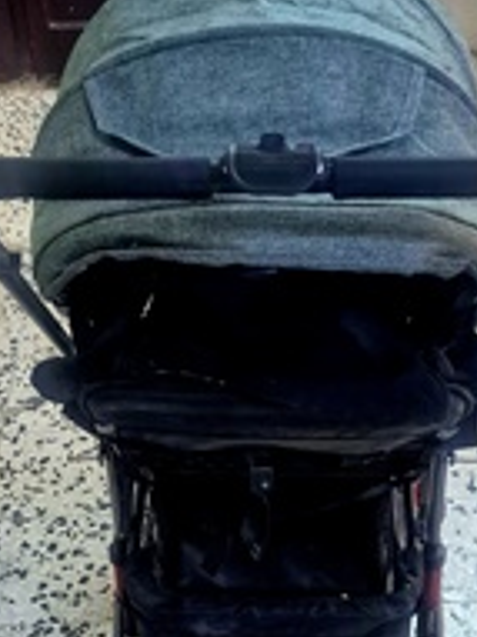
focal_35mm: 55
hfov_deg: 26.5
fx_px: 1012
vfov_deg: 33.7
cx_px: 272
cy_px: 525
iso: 1000
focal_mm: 5.4
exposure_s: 1/60.2
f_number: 1.8
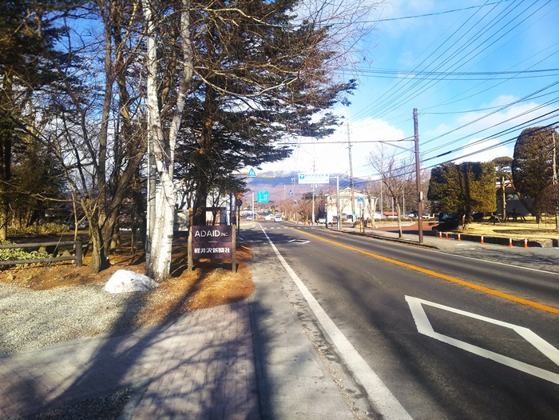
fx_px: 420
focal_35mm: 26
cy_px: 210
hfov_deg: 67.3
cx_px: 280
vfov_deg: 53.1
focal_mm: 4.2
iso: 20
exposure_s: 1/763
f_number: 1.9
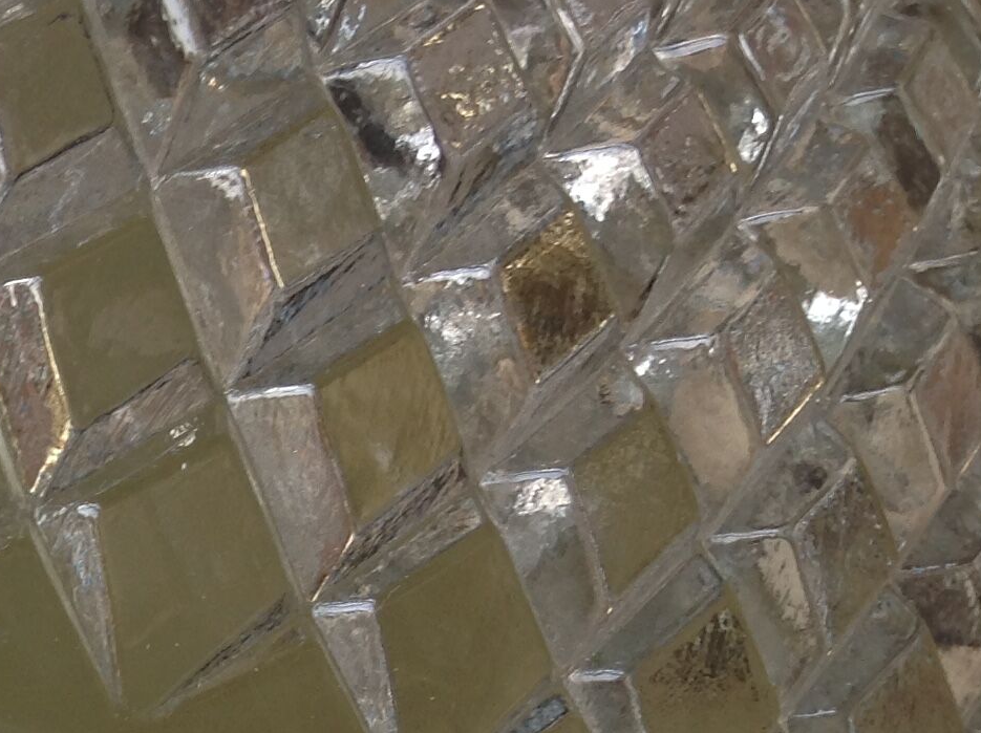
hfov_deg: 18.5
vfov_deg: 14.7
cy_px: 878
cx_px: -365
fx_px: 2746
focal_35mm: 97
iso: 50
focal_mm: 4.28
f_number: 2.4
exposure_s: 1/30
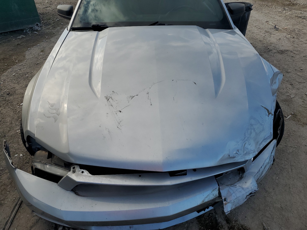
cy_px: 115
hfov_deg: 67.3
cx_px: 154
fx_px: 231
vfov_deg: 53.1
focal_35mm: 26
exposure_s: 1/2500
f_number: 1.5
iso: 50
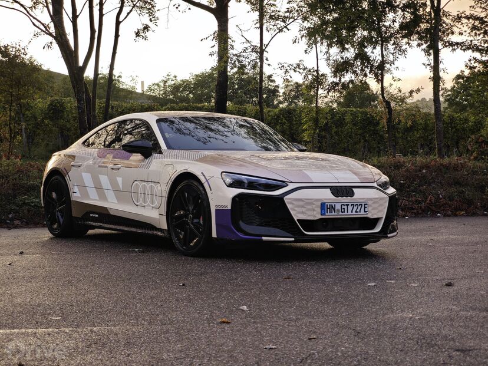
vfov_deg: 19.6
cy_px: 183
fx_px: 1057
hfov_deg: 26.0
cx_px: 244
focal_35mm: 75
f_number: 1.8
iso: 50
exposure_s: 1/109
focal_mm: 12.28
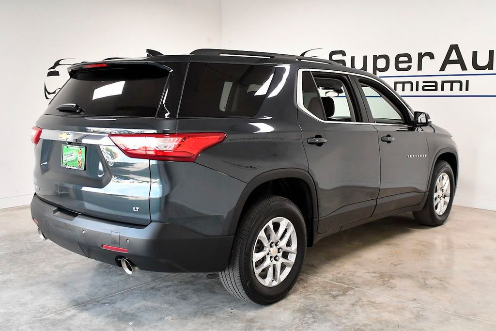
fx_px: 496
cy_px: 166
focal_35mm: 36
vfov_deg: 36.9
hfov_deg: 53.1
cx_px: 248
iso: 2500
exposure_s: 1/800
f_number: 4.5
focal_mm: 24
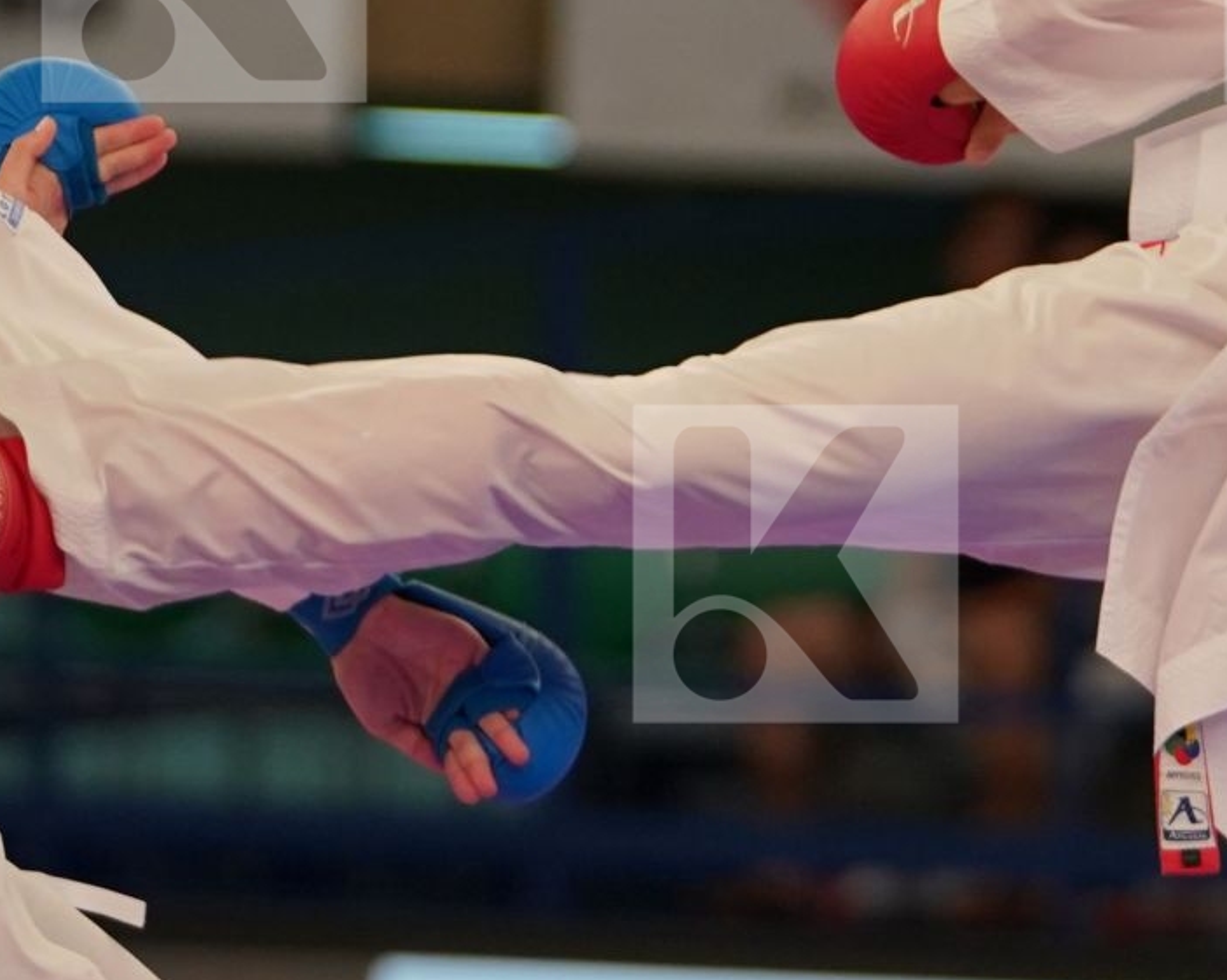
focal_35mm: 555
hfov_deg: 3.5
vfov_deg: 2.8
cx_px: 796
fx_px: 20149
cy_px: -56
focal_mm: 154
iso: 1600
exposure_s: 1/1000
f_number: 2.8
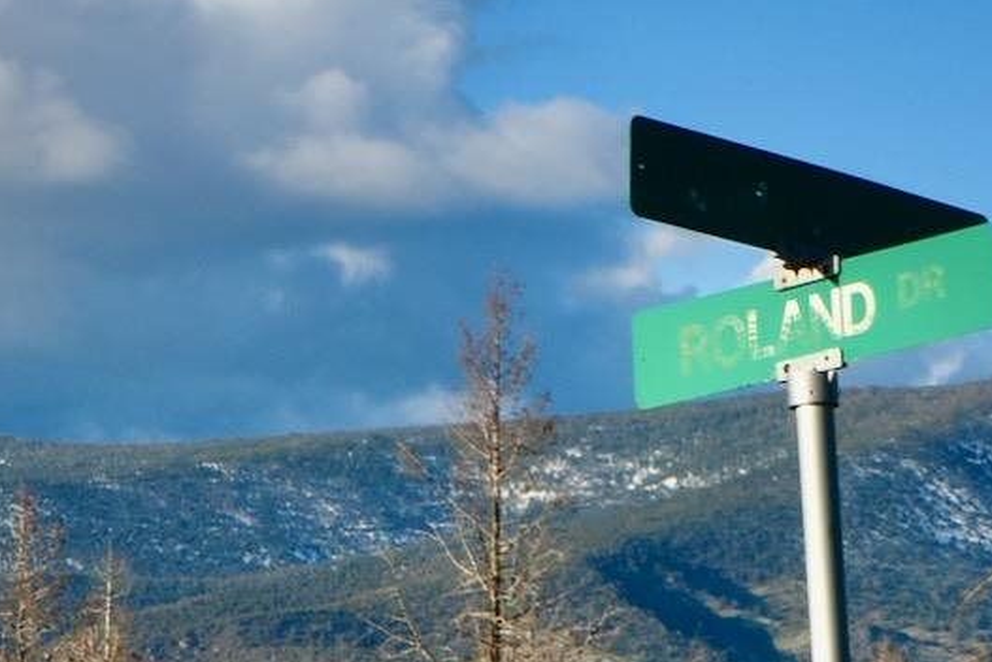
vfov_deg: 8.0
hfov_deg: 12.0
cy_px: 201
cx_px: 741
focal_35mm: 171
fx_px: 4713
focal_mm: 24
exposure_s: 1/250
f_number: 8
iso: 100
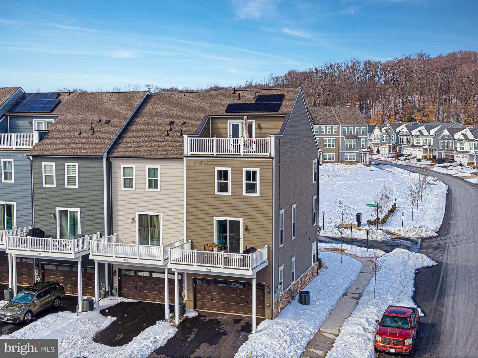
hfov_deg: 43.9
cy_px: 179
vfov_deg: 33.6
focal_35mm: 43
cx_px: 239
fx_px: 594
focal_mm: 7.5
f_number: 3.6
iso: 100
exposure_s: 1/1250
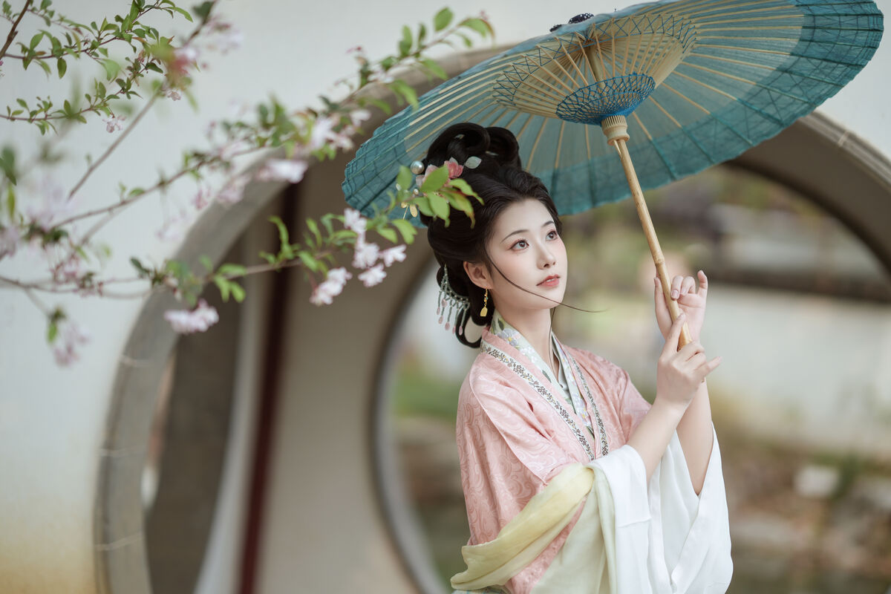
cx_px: 446
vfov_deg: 16.1
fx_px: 2104
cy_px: 297
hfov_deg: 23.9
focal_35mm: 85
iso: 125
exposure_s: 1/800
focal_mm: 85
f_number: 1.4
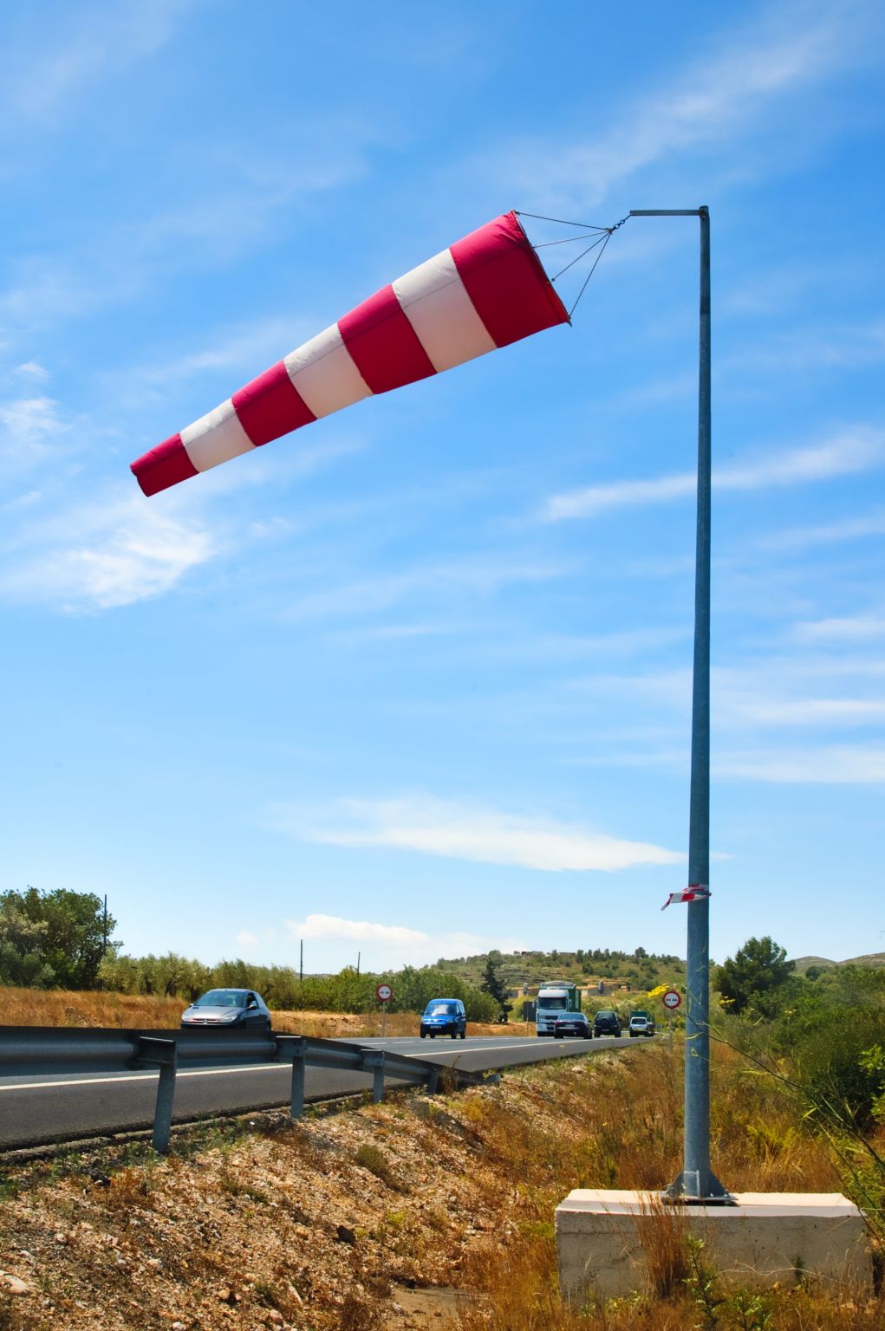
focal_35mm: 42
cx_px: 442
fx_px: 1552
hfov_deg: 31.8
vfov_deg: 46.4
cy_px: 666
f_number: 16
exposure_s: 1/125
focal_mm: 28
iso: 200
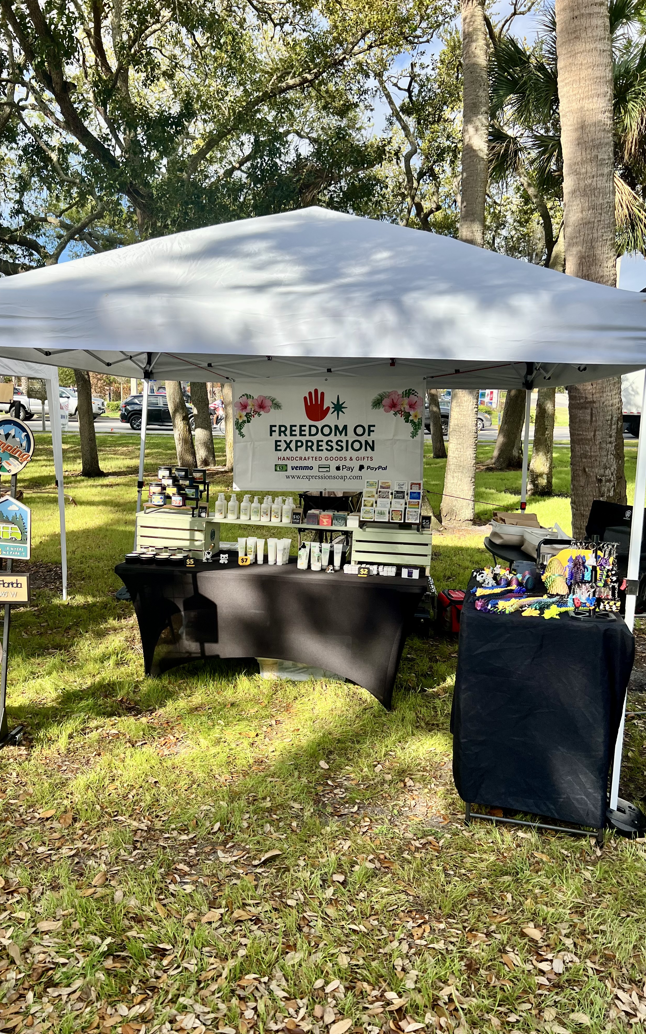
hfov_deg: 44.3
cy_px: 514
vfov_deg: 66.5
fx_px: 789
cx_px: 253
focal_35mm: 28
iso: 50
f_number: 1.5
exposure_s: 1/1468
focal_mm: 5.7
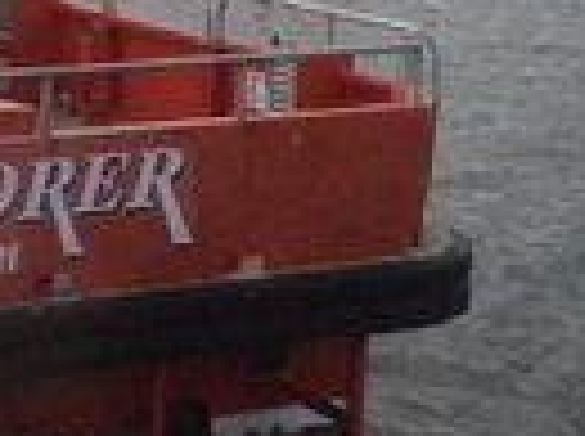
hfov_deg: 15.5
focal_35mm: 117
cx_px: -302
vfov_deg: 12.4
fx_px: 1974
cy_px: -27
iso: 1600
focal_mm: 6.67
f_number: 9.9
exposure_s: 1/640
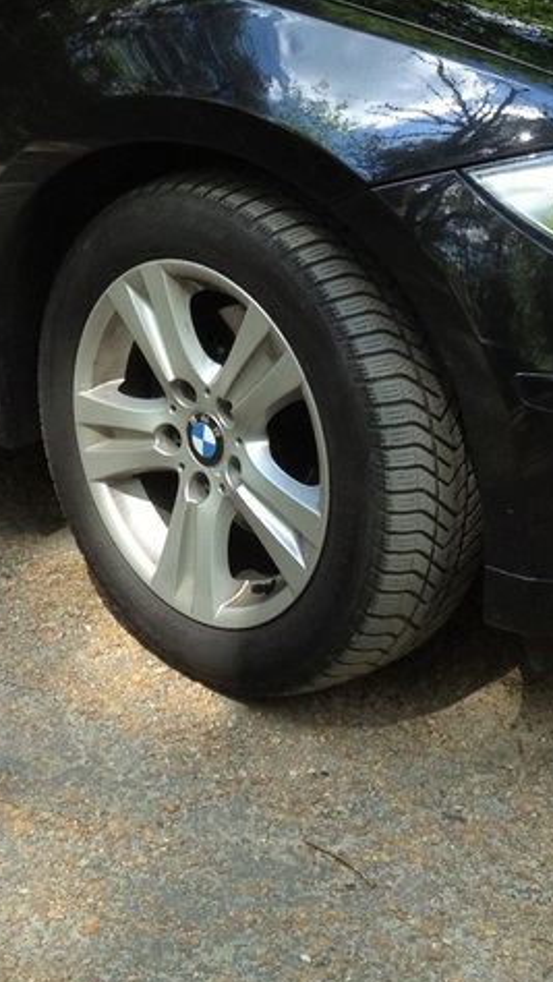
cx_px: 133
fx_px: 2682
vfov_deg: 20.3
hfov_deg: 11.7
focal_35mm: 103
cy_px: 83
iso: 50
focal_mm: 4.28
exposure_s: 1/247
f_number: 2.4
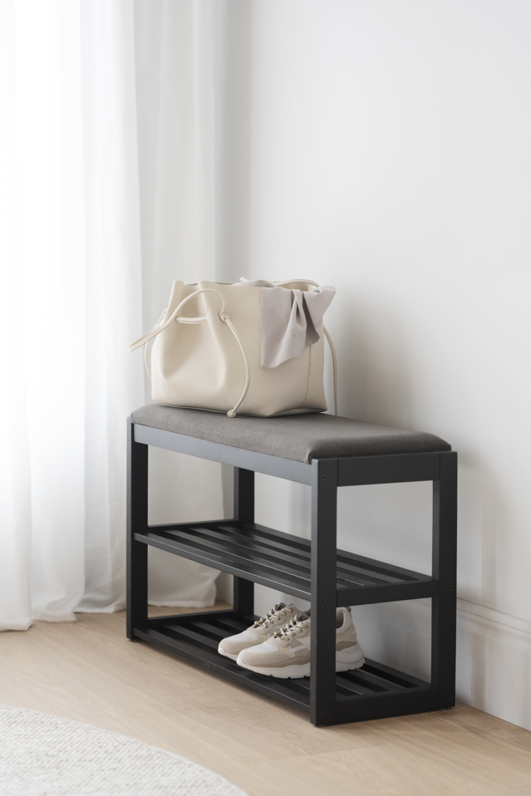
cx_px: 266
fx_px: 1880
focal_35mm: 85
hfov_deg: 16.1
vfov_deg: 23.9
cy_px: 398
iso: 320
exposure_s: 1/30
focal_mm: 85
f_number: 3.2
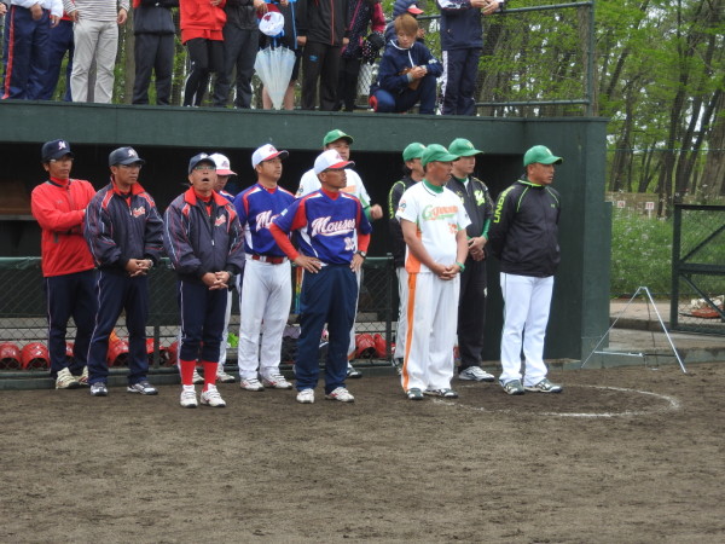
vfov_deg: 14.1
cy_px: 272
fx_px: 2199
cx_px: 362
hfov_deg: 18.7
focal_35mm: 105
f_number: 4.8
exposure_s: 1/100
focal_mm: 18.8
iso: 100
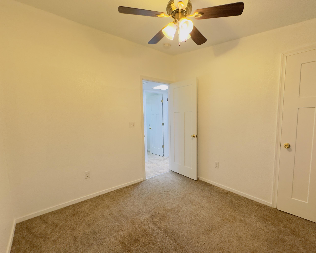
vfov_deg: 80.3
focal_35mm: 16
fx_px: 150
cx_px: 167
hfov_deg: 93.0
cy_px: 133
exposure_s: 1/60
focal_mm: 2.22
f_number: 2.2
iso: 200
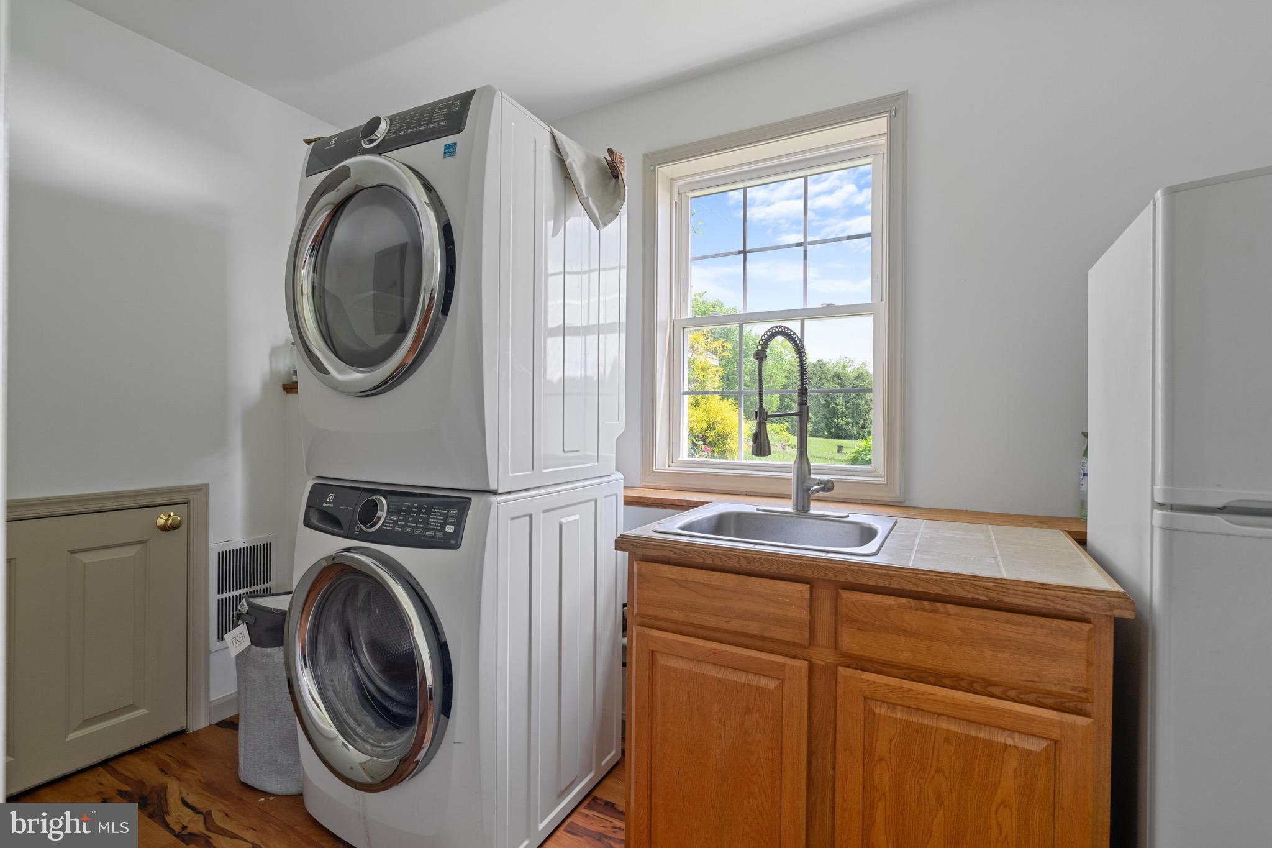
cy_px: 424
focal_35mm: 16
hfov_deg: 96.7
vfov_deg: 73.7
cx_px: 636
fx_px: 565
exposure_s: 1/13
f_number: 8
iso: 400
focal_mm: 16
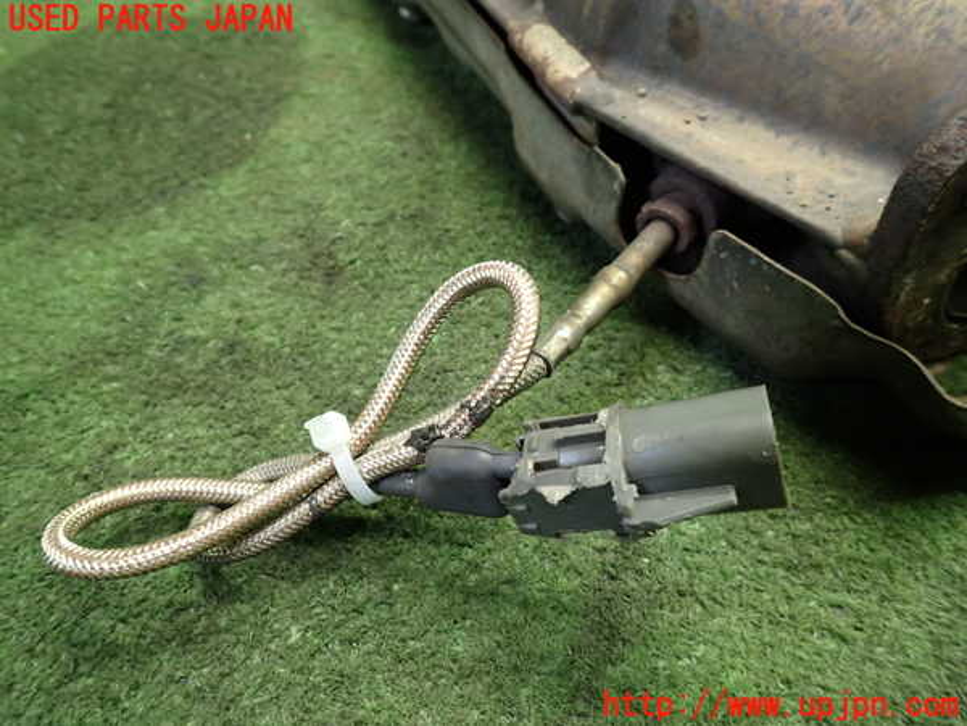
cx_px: 484
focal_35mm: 25
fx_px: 698
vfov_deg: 54.9
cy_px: 363
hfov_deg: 69.4
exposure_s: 1/30
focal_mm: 4.5
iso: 250
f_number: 2
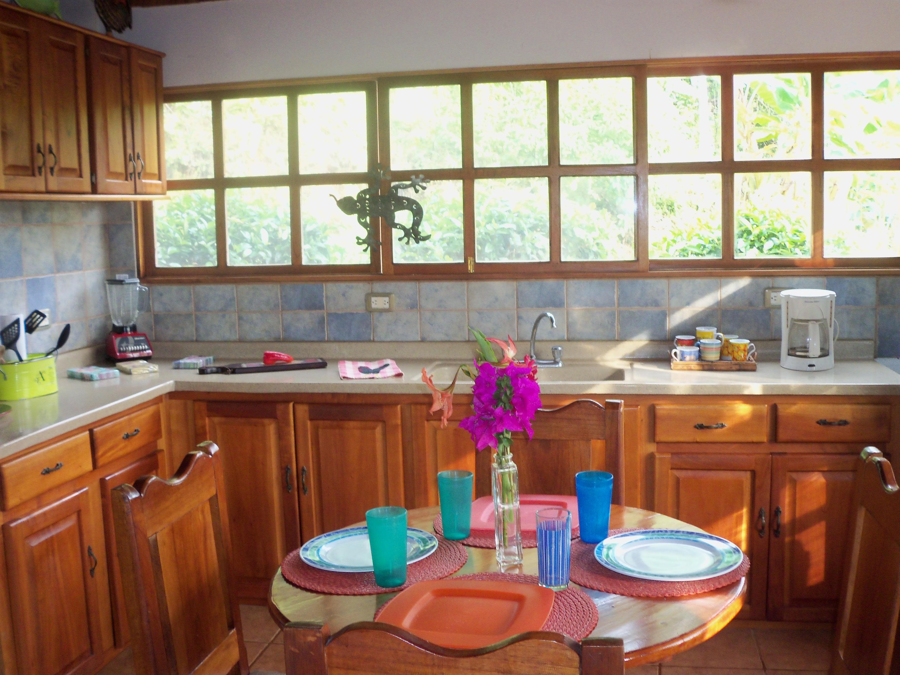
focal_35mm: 34
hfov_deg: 54.0
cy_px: 338
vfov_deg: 41.8
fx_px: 884
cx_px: 450
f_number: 2.9
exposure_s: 1/30
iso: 160
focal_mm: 5.7
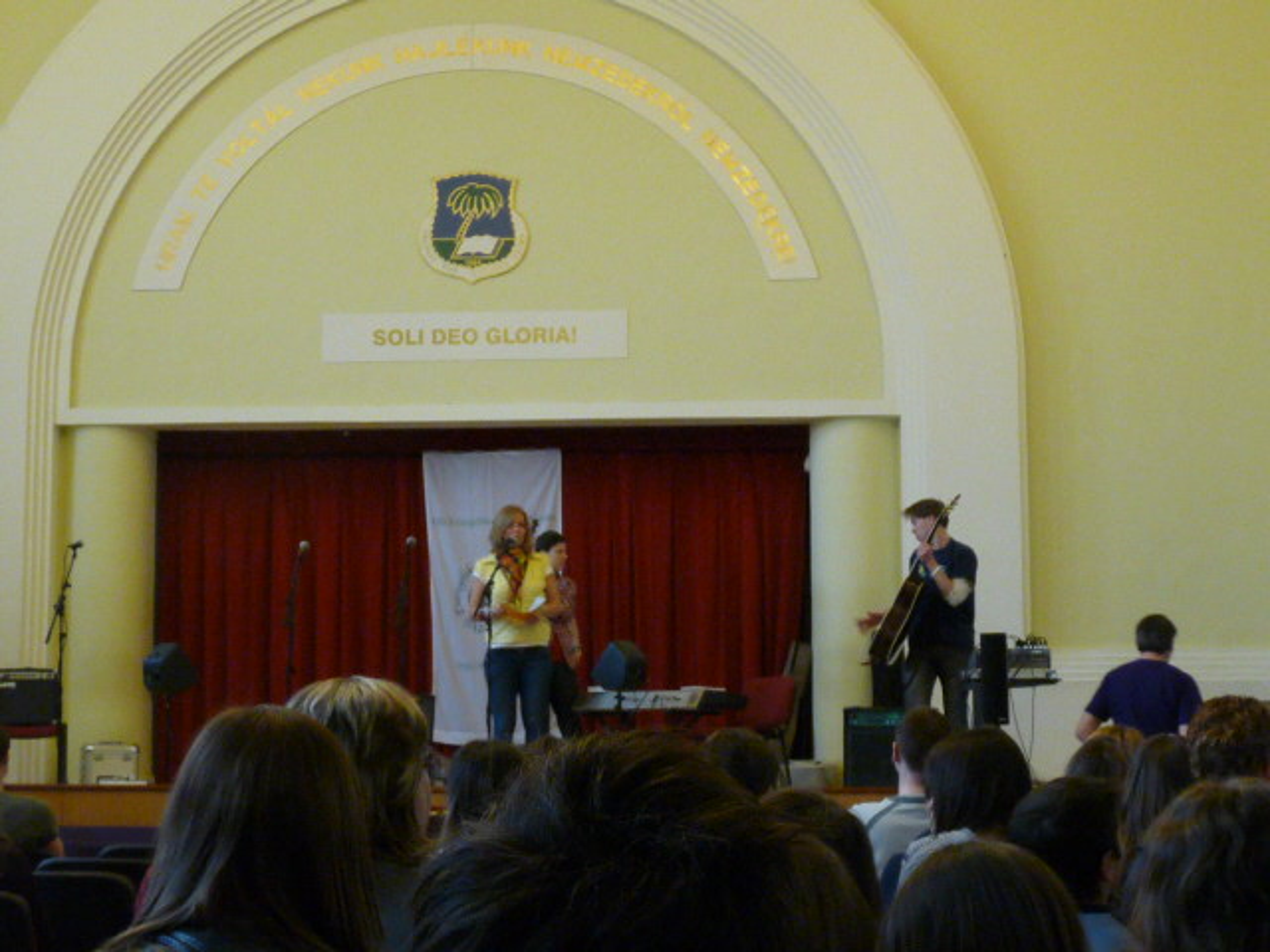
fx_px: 2421
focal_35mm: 66
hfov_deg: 29.4
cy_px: 476
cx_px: 635
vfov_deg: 22.3
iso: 320
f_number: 3
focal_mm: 6.6
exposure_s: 1/30
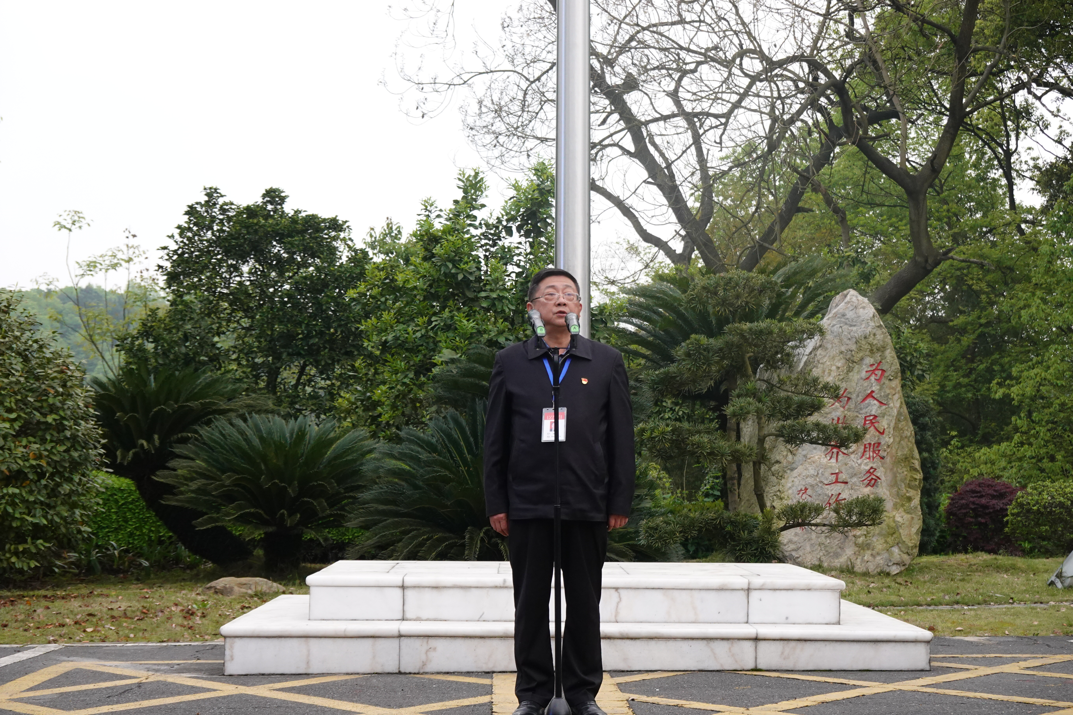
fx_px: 2176
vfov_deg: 18.7
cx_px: 536
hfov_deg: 27.7
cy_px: 358
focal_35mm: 73
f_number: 4
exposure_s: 1/80
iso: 640
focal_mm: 26.9
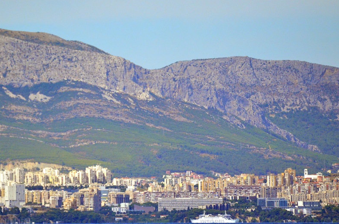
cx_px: 148
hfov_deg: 3.6
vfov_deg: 2.4
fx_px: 5366
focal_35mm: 571
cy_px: 121
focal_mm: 300
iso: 1800
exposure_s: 1/8000
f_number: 5.6
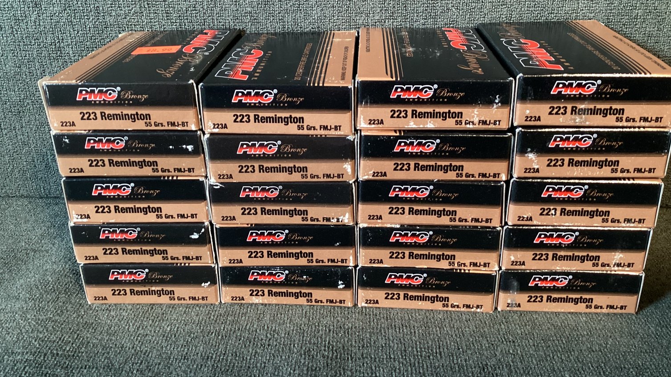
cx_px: 337
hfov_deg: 58.0
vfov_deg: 34.4
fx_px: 605
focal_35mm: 34
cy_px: 139
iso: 320
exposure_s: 1/30
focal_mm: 3.3
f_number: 2.4
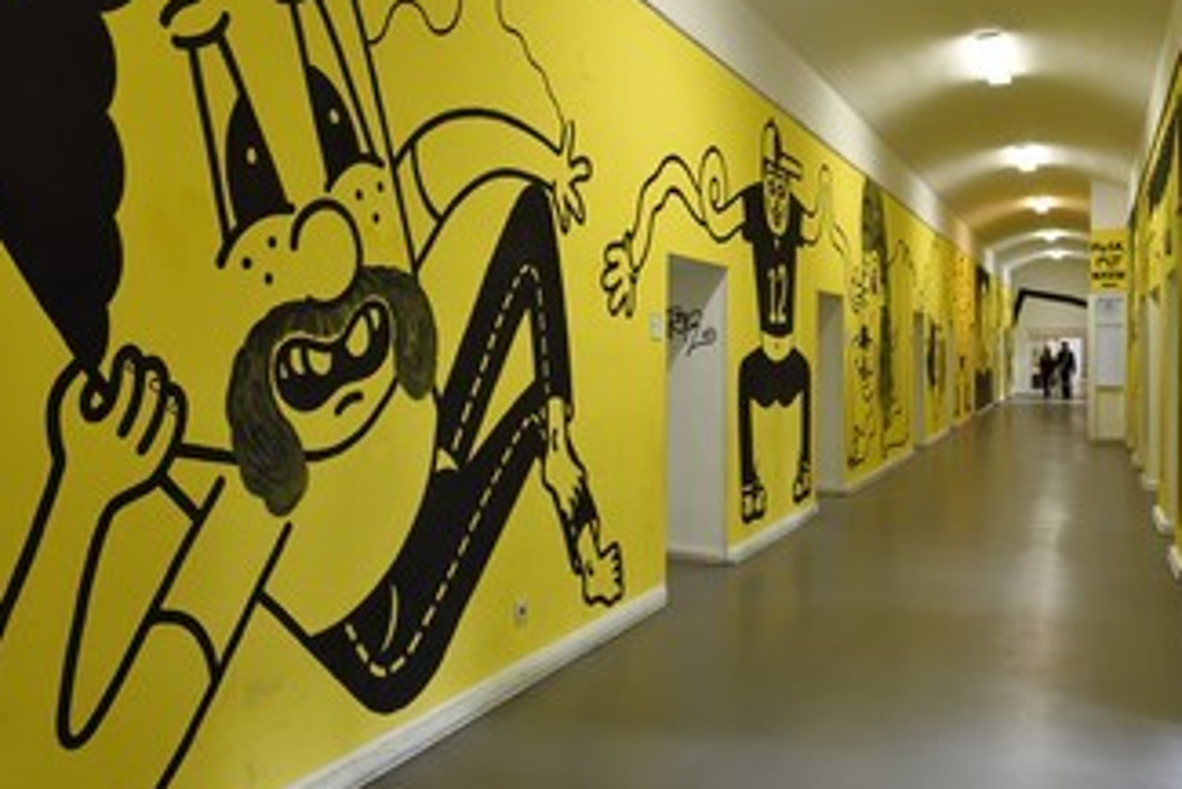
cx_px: 626
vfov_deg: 42.3
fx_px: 1018
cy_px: 342
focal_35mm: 31
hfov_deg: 60.2
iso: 4000
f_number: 9
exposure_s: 1/50
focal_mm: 24
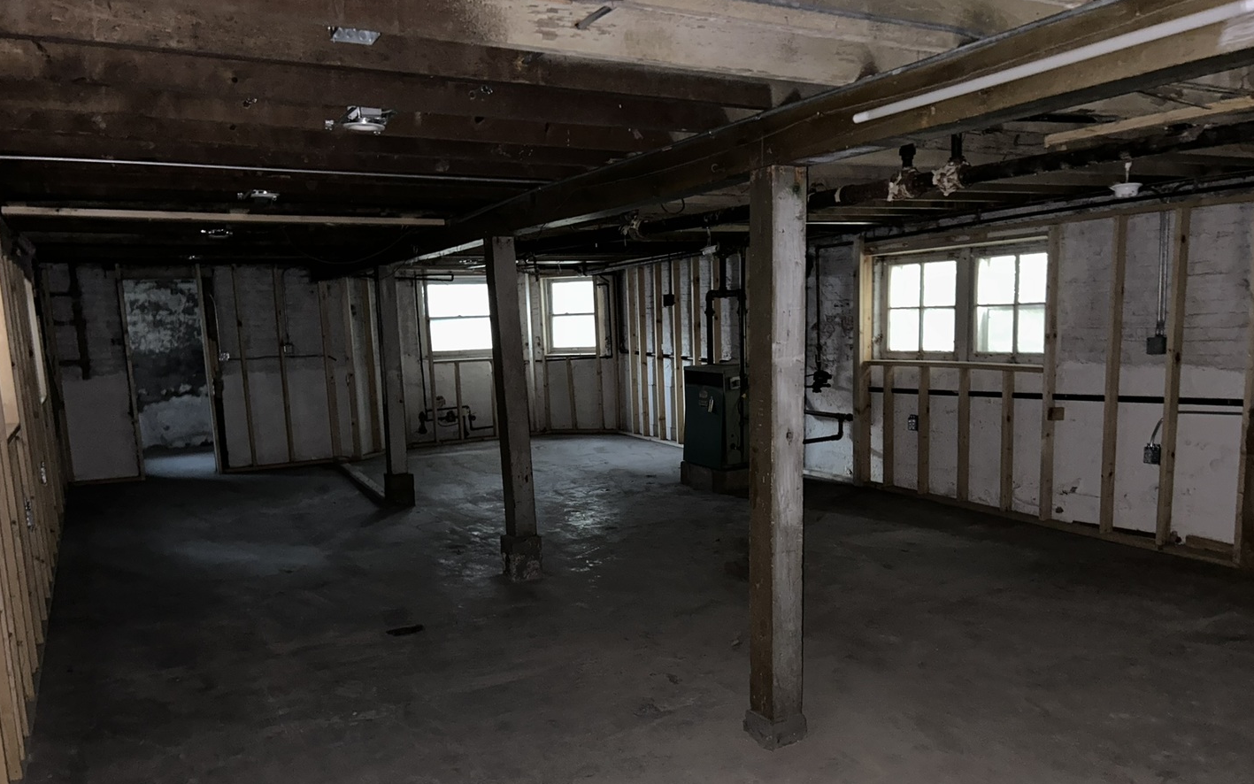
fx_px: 957
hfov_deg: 66.5
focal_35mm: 28
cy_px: 474
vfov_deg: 44.3
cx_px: 634
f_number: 1.5
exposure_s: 1/4
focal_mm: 5.7
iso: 250
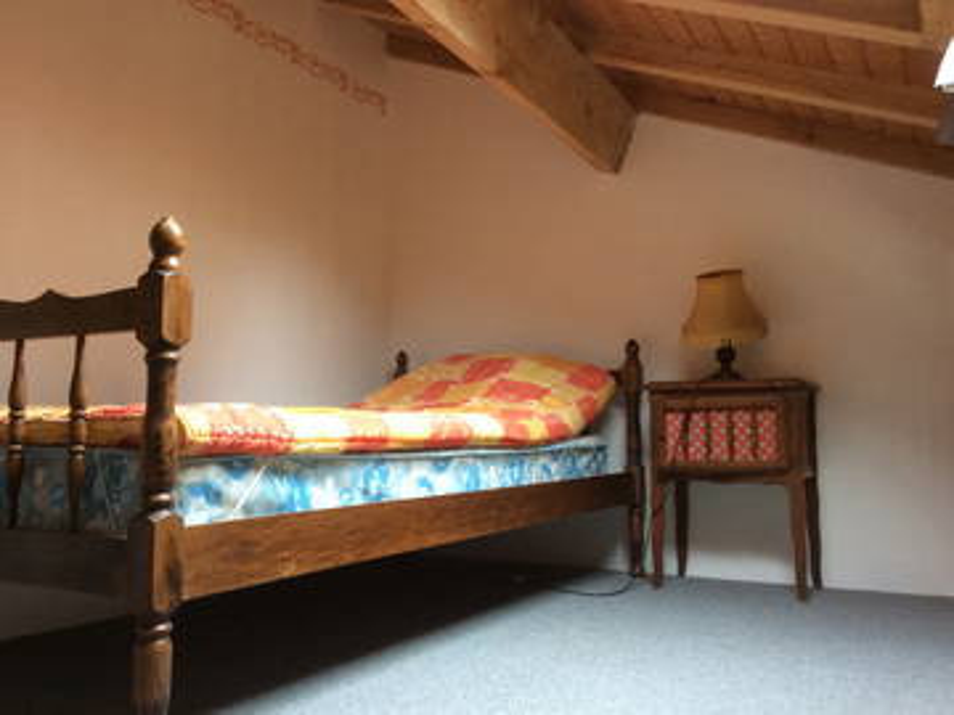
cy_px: 358
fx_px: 882
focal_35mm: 32
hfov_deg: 56.8
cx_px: 477
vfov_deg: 44.2
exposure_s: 1/24
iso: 80
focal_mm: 3.3
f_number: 2.4
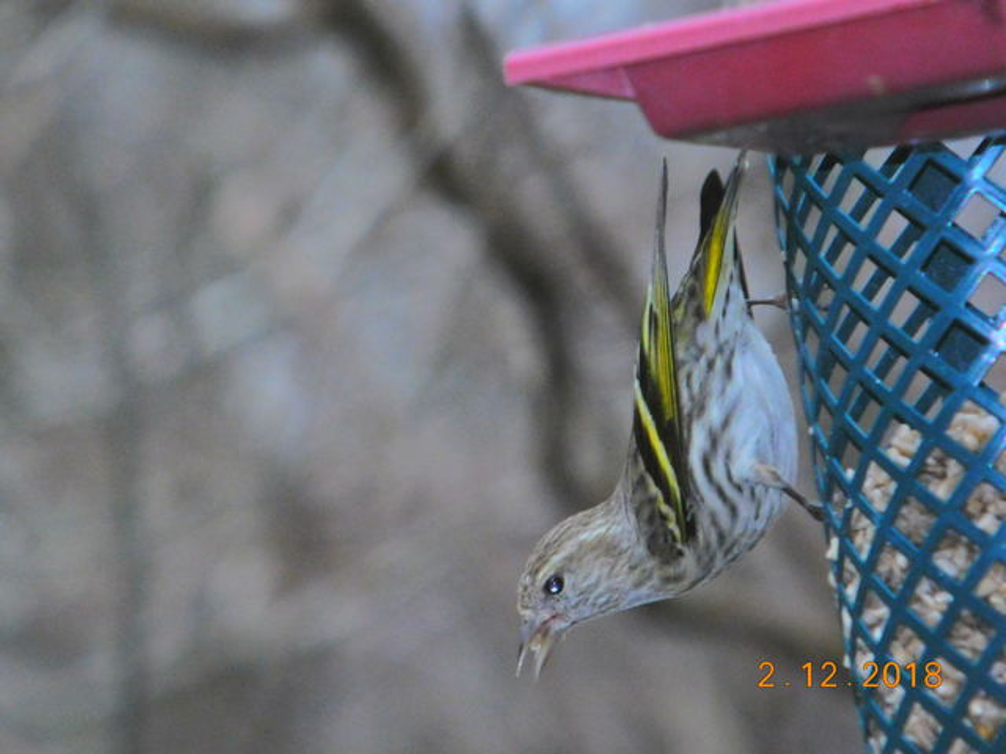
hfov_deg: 2.3
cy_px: 377
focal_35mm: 855
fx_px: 24848
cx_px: 503
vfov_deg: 1.7
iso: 560
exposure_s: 1/250
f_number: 6.5
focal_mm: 152
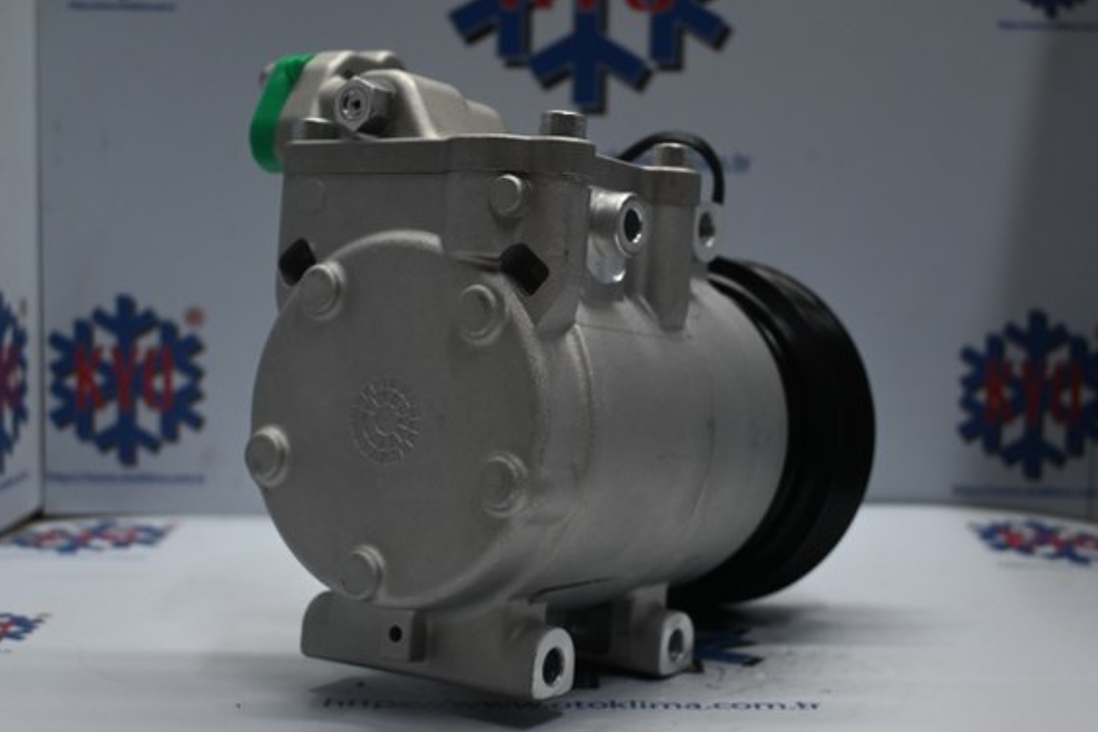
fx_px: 1693
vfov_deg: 24.4
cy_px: 358
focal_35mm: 56
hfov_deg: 35.9
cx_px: 554
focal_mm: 35
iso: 500
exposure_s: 1/60
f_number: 5.3
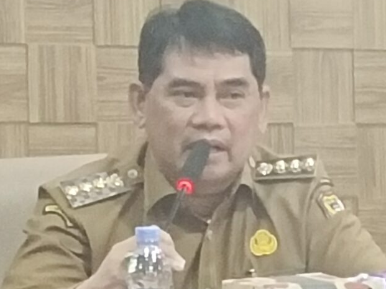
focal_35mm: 322
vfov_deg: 4.6
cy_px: 157
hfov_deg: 6.2
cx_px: 218
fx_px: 3591
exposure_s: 1/25
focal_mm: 4.74
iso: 1960
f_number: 1.79
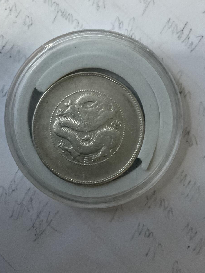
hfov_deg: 33.6
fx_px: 340
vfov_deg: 43.5
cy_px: 101
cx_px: 110
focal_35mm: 43
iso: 250
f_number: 1.8
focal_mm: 3
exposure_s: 1/60
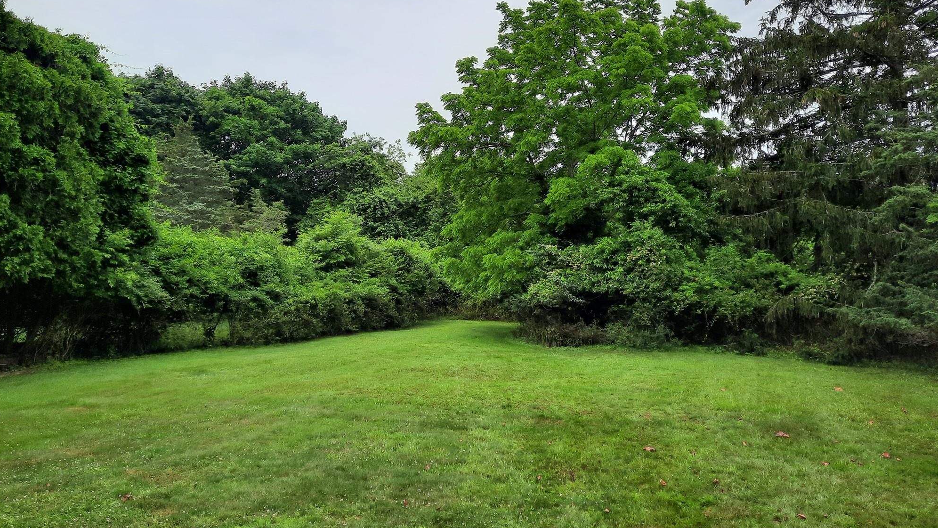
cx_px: 476
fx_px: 696
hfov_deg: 67.9
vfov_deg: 41.2
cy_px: 197
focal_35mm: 28
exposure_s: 1/345
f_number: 2
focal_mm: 4.6
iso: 32
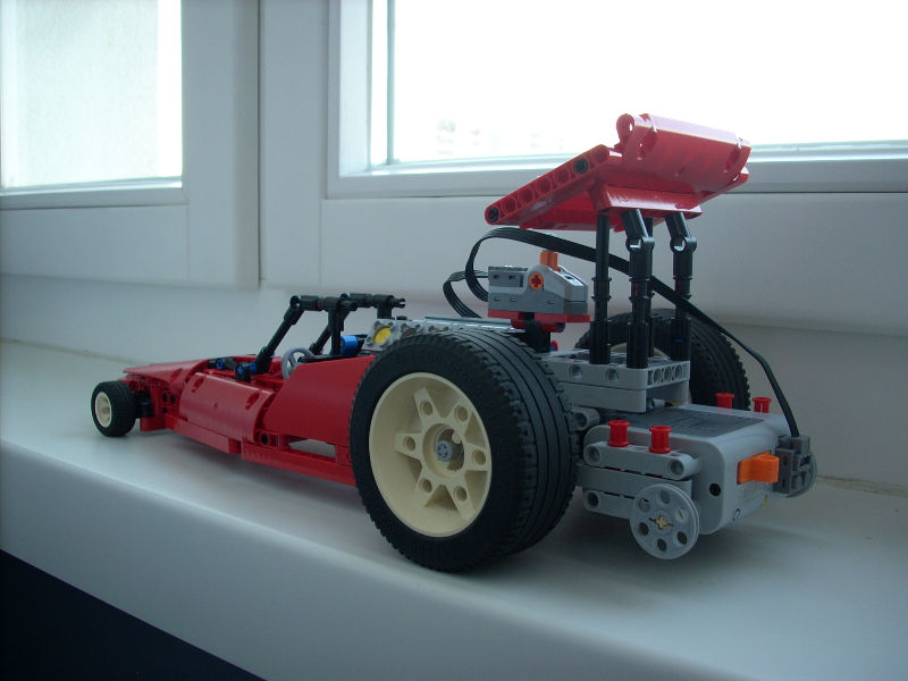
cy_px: 340
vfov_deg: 38.7
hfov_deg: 50.1
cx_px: 454
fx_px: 971
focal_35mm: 37
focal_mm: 6.2
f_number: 2.8
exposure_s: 1/30
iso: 73
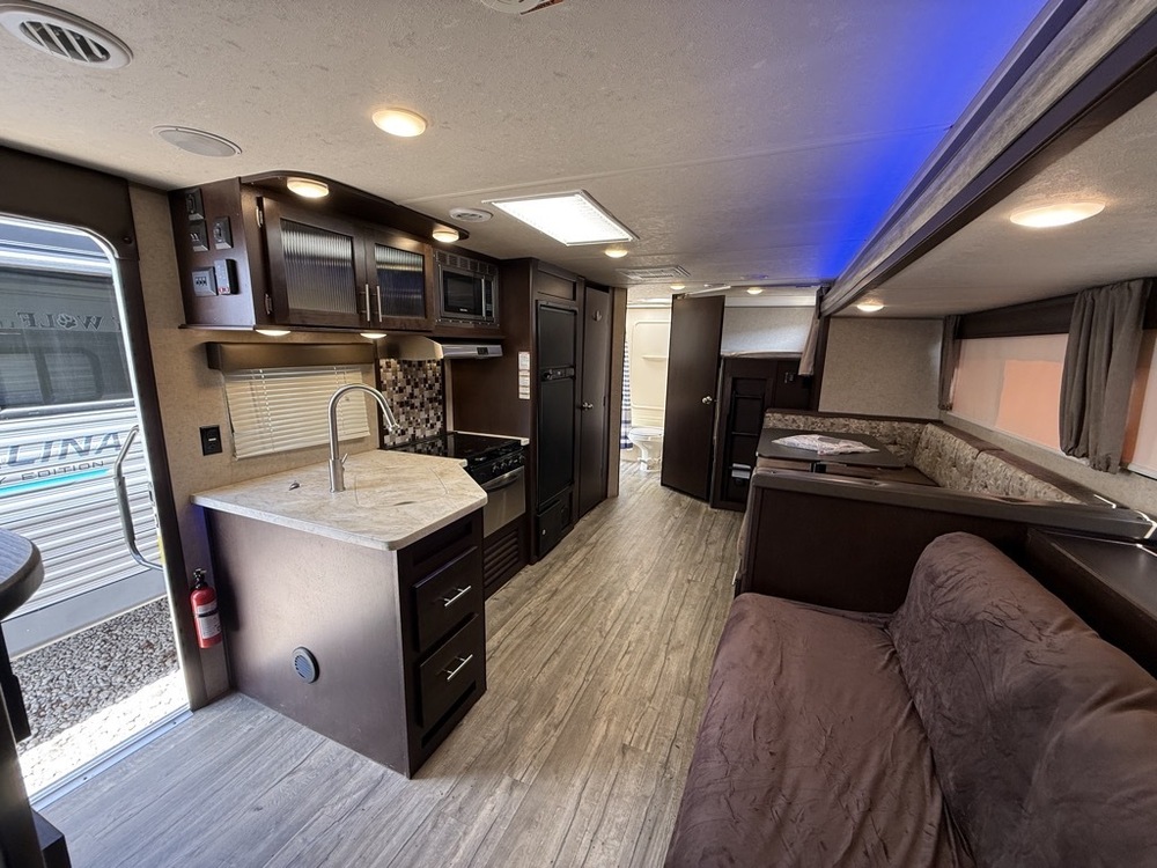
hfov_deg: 102.1
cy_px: 434
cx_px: 578
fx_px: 468
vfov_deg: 85.7
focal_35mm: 14
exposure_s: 1/99
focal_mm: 2.22
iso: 160
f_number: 2.2
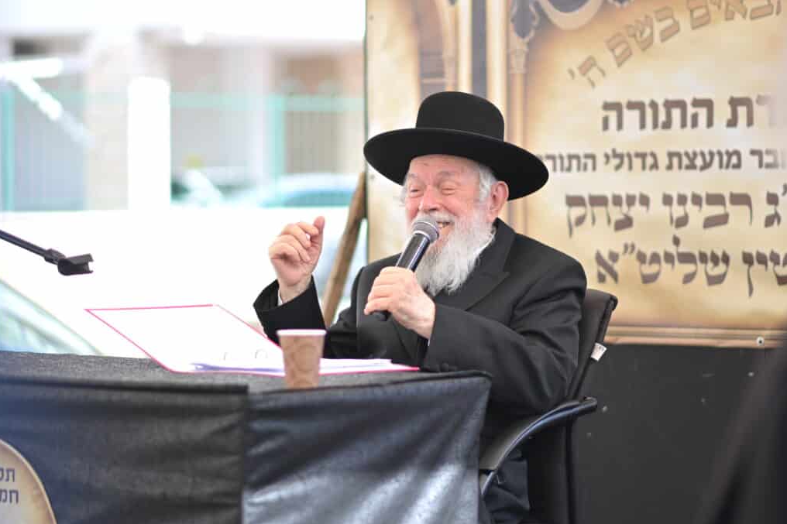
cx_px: 393
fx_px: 2798
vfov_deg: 10.7
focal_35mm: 128
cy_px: 264
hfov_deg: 16.0
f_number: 1.8
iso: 64
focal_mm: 85
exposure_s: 1/640
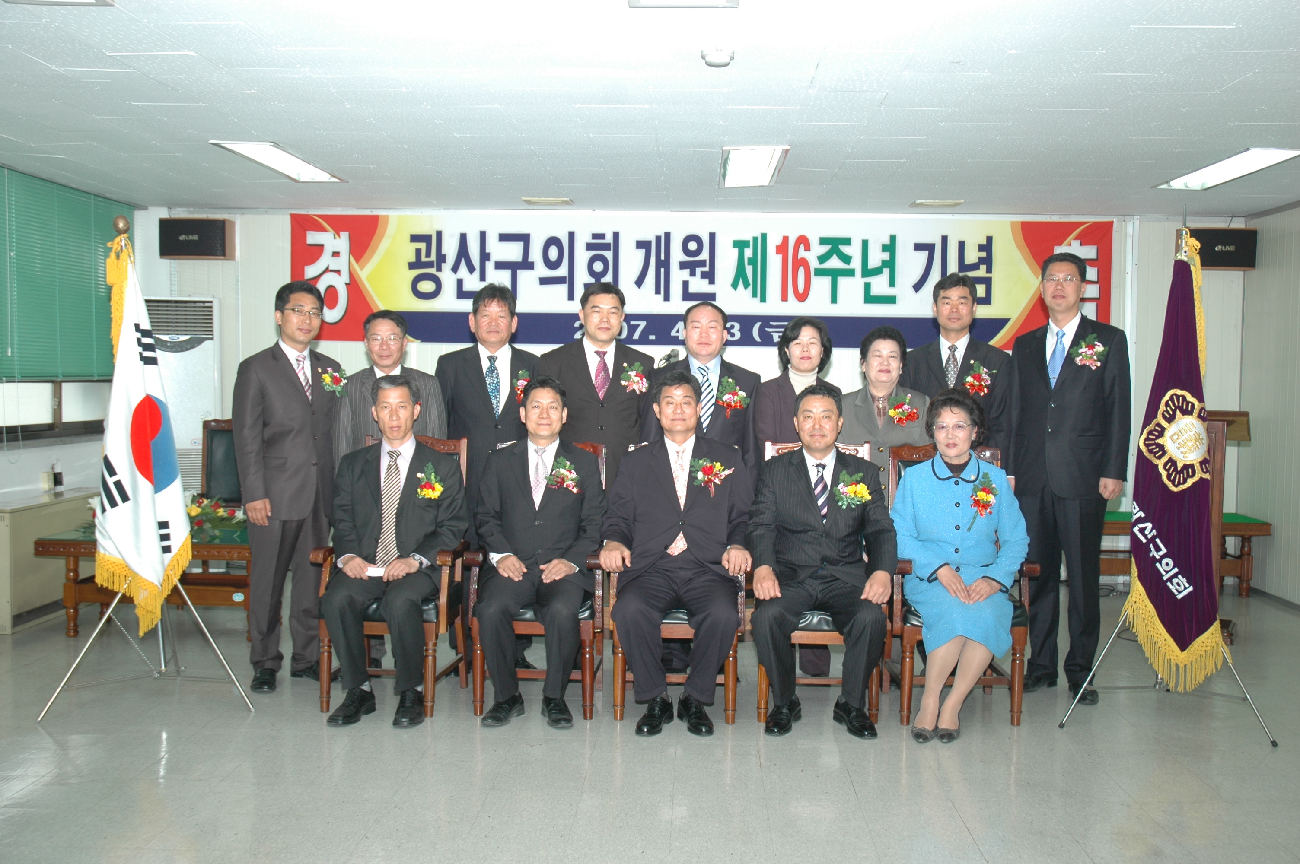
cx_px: 650
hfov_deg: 53.2
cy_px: 432
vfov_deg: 36.8
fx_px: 1299
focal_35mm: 36
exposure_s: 1/60
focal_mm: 24
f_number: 4.5
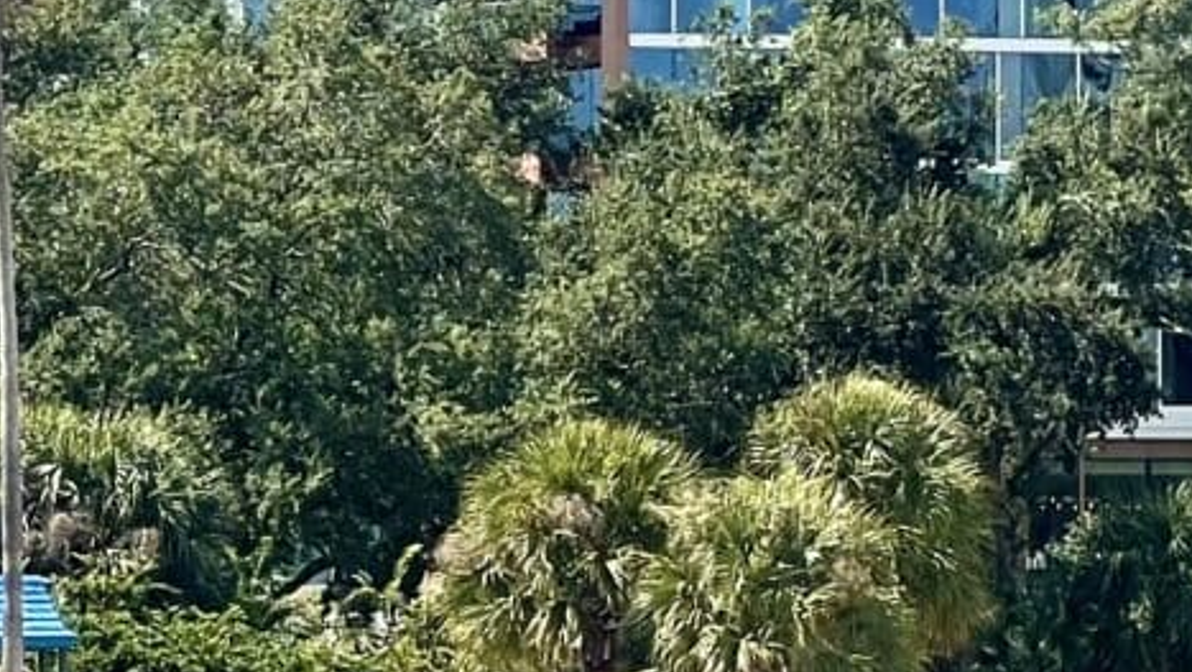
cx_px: 1343
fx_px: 10908
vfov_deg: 3.5
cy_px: -97
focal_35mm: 345
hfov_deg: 6.2
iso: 32
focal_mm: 9
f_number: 2.8
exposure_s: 1/903
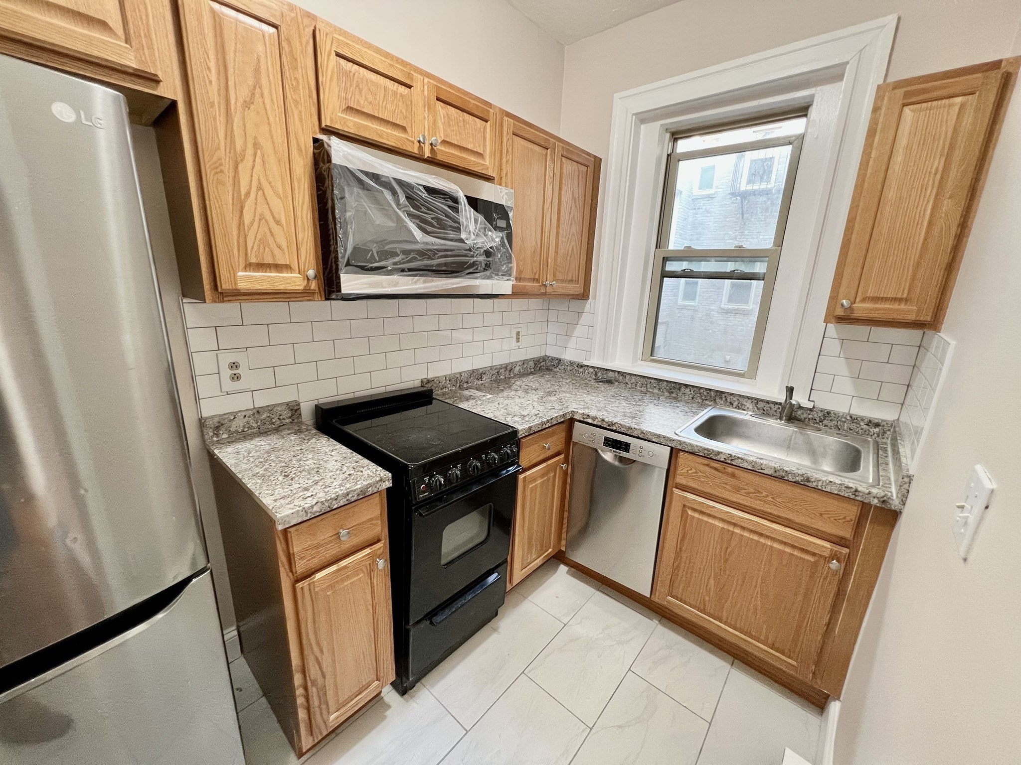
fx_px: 383
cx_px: 510
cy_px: 382
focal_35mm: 13
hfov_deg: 106.2
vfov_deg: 89.9
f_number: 1.8
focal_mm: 1.57
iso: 200
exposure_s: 1/60
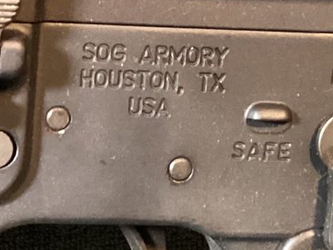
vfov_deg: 11.7
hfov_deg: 15.3
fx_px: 1222
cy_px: 132
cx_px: 6
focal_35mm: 127
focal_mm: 3.3
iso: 800
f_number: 2.4
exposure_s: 1/25
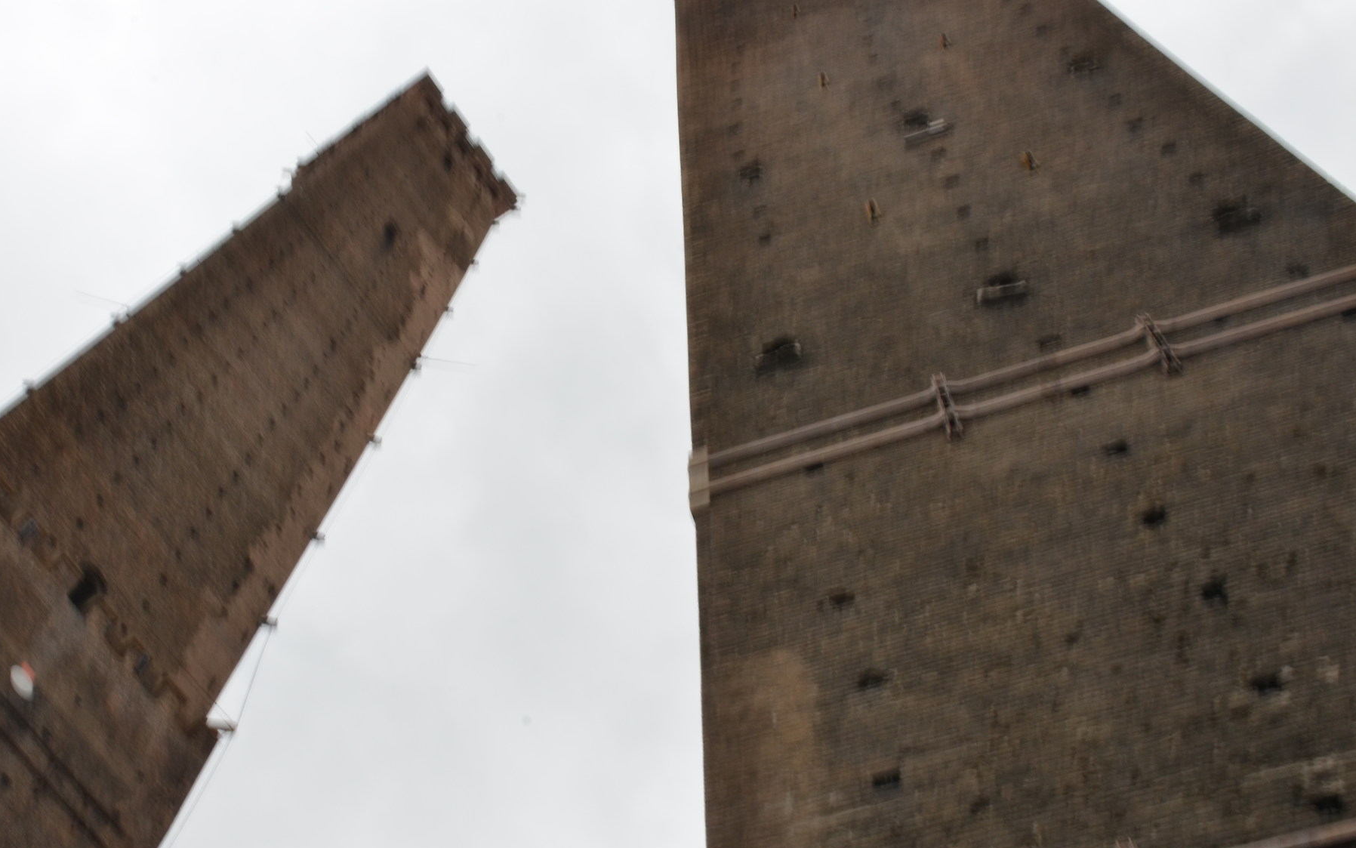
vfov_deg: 24.4
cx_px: 578
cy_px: 461
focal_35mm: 53
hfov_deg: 38.1
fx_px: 1959
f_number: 25
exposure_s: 1/3
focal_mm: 26
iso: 200
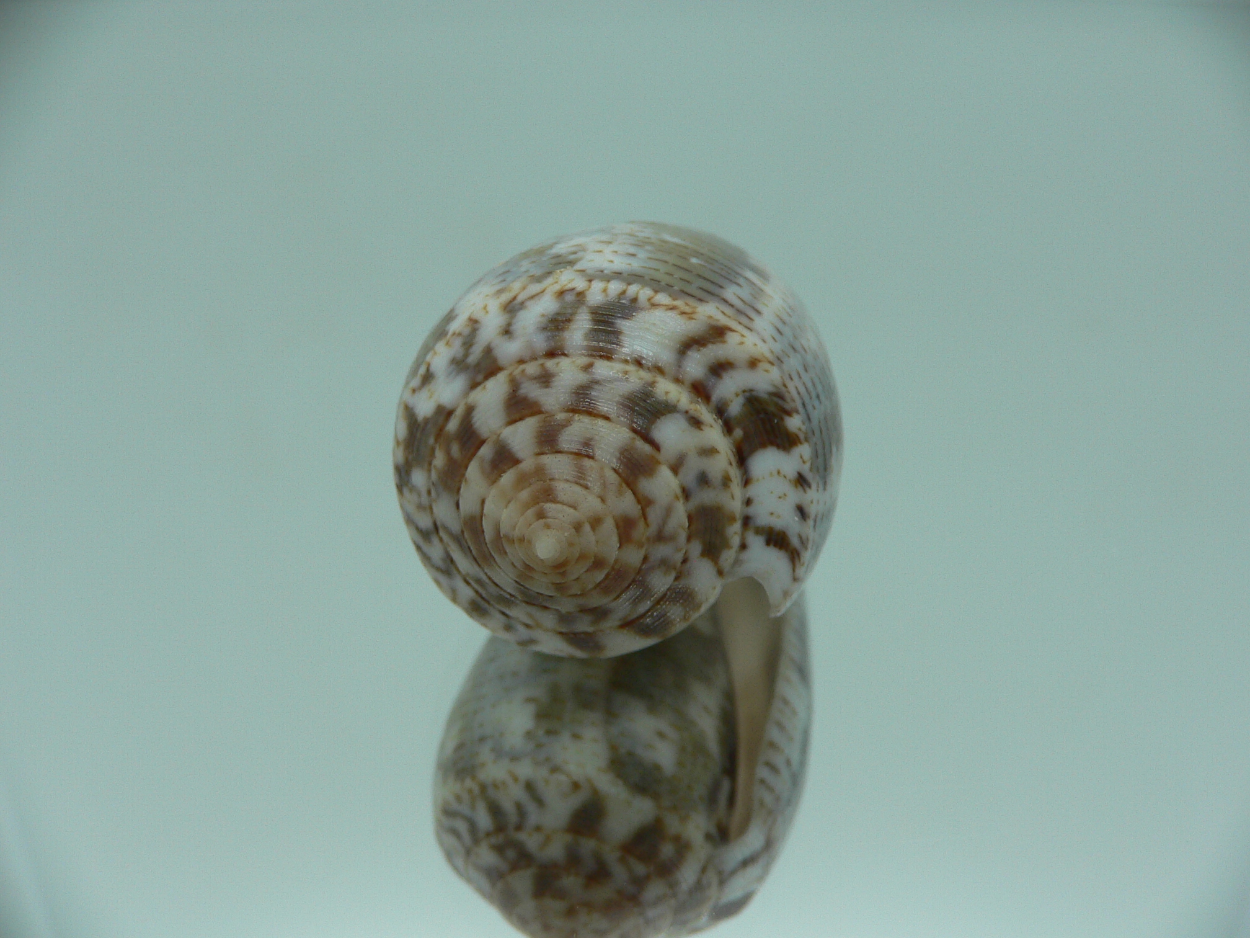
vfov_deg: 40.7
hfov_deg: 52.6
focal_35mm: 35
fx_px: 1264
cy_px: 469
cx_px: 625
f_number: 2.8
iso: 80
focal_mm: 4.6
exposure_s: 1/60
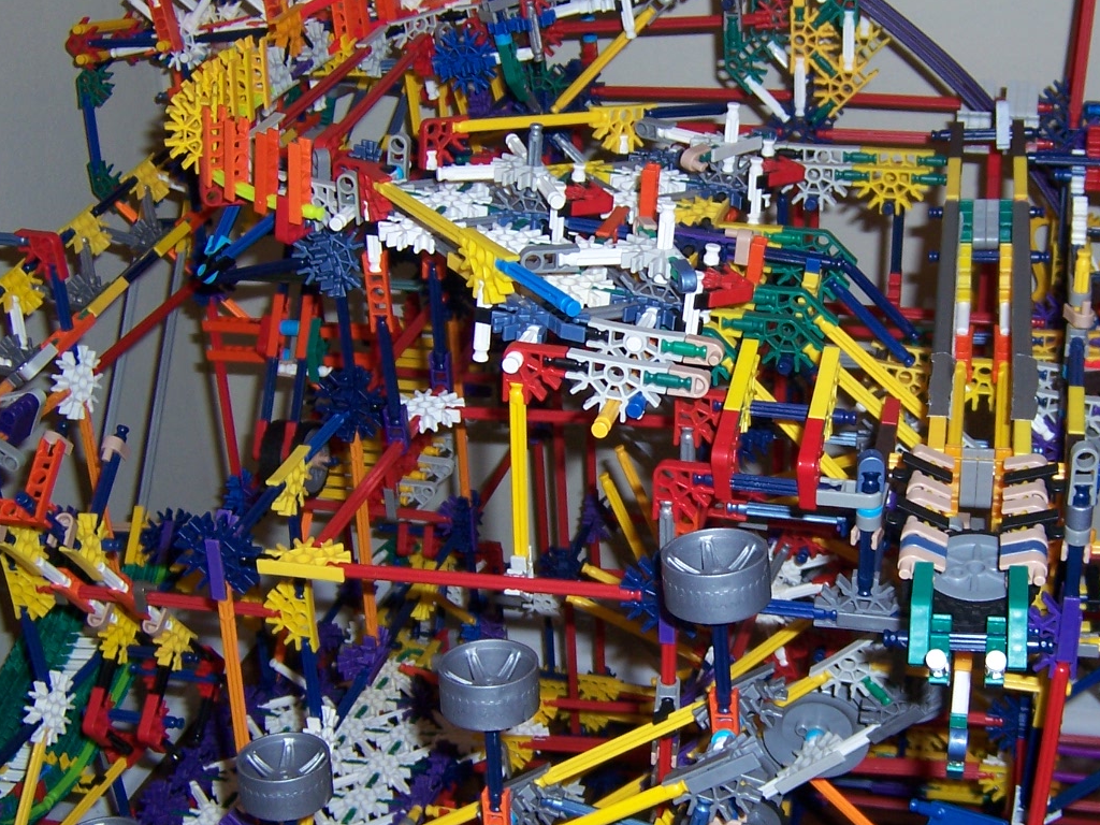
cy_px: 464
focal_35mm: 50
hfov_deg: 38.0
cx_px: 658
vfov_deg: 29.1
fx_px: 1589
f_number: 2.8
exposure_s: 1/60
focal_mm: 5.5
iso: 80
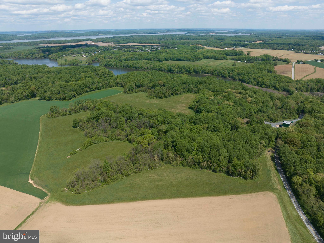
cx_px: 162
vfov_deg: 56.8
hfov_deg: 71.6
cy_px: 122
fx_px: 224
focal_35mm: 24
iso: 100
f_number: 2.8
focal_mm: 12.29
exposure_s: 1/2000
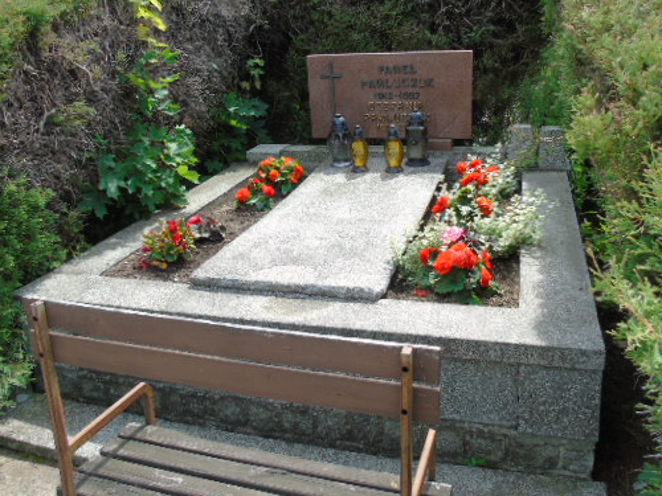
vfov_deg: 44.0
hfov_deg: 56.8
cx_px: 324
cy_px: 206
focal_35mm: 32
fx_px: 612
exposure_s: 1/250
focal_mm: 4.4
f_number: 3.4
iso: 80
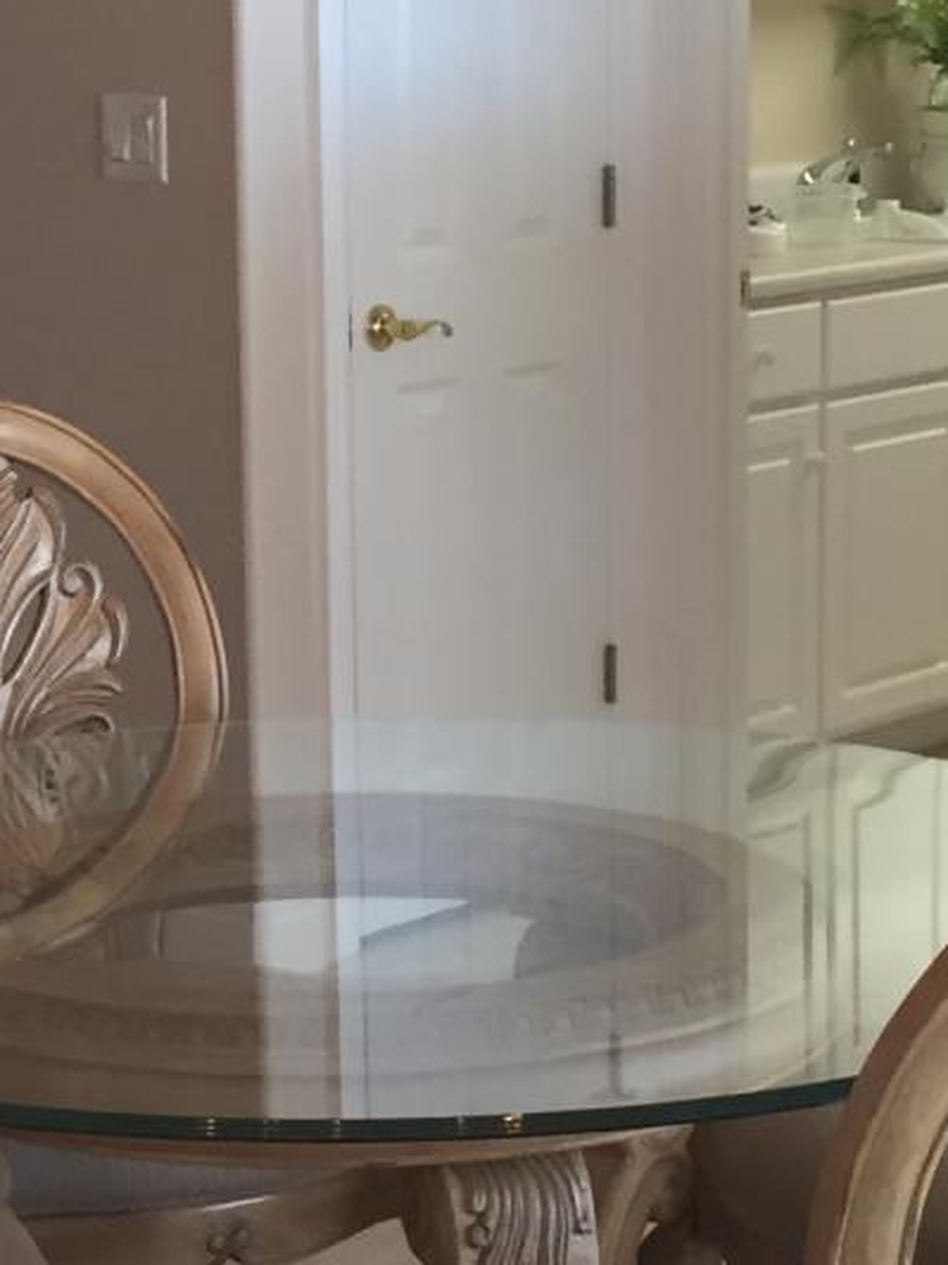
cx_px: 278
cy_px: 751
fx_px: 3980
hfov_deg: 13.6
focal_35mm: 109
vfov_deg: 18.0
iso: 64
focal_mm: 4.15
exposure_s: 1/30
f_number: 2.2
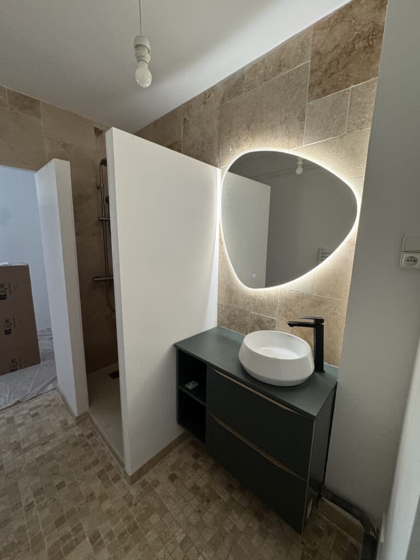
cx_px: 210
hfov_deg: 85.7
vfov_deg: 102.1
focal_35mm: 14
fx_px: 226
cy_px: 280
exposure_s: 1/100
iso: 160
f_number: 2.2
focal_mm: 2.2
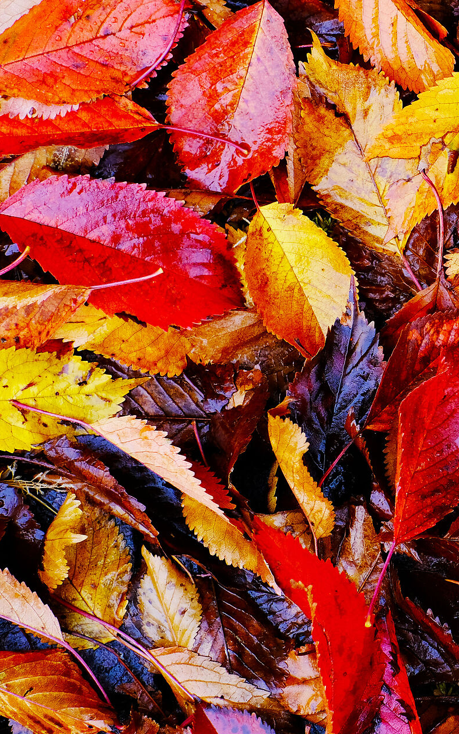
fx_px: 2061
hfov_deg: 12.3
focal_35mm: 103
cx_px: 601
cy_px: 349
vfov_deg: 20.2
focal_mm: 35
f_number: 5.6
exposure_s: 1/250
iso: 800
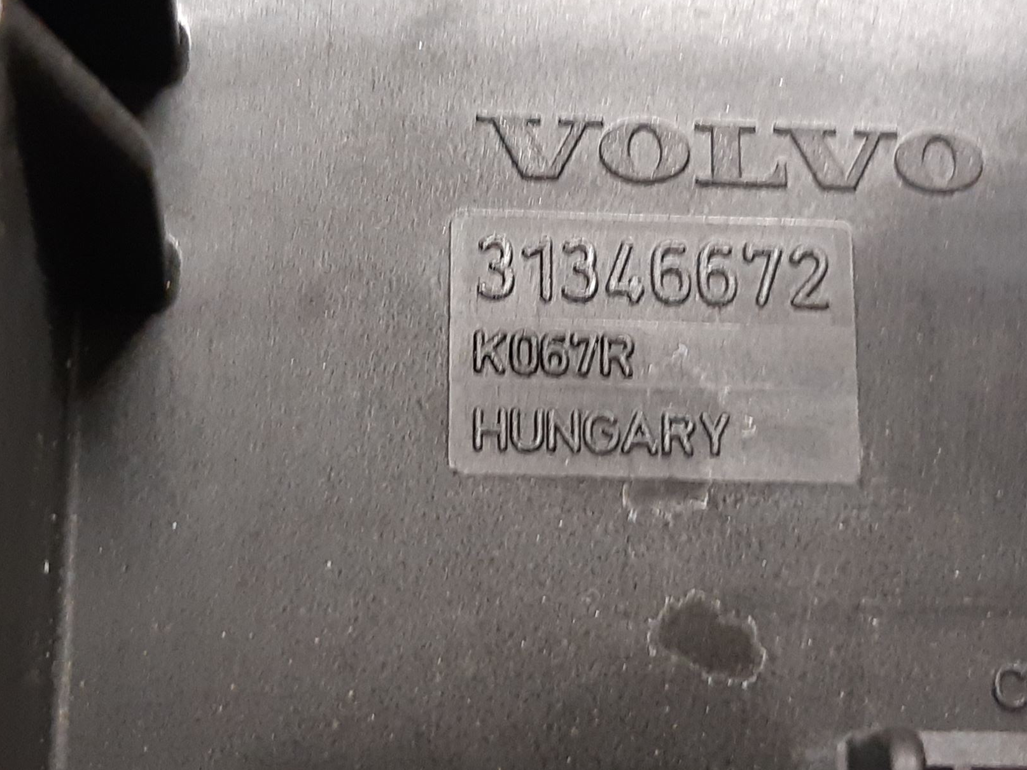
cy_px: 350
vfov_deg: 42.9
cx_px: 589
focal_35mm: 33
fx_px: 979
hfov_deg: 55.1
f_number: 1.7
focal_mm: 3.93
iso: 250
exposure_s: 1/33
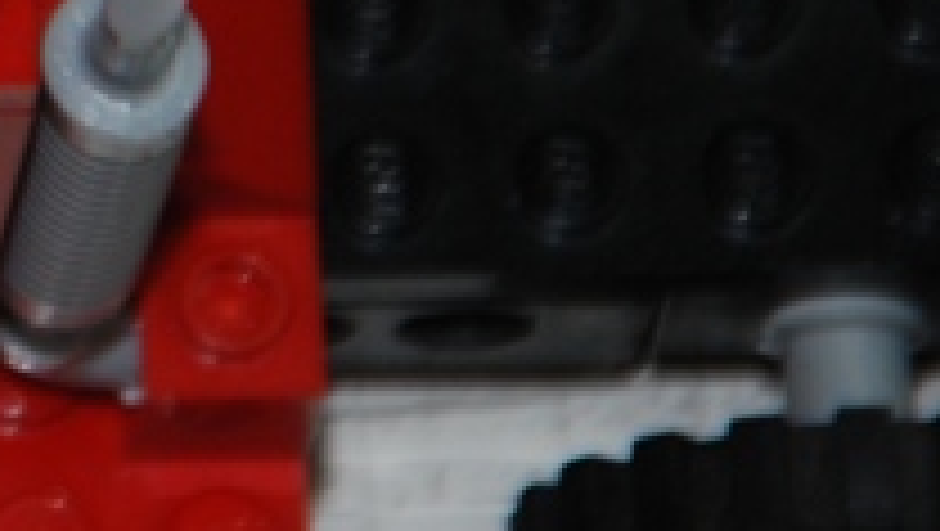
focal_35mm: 1205
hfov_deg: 1.8
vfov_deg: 1.0
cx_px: -805
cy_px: -626
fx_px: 30062
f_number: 6.3
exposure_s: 1/60
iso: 400
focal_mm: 200
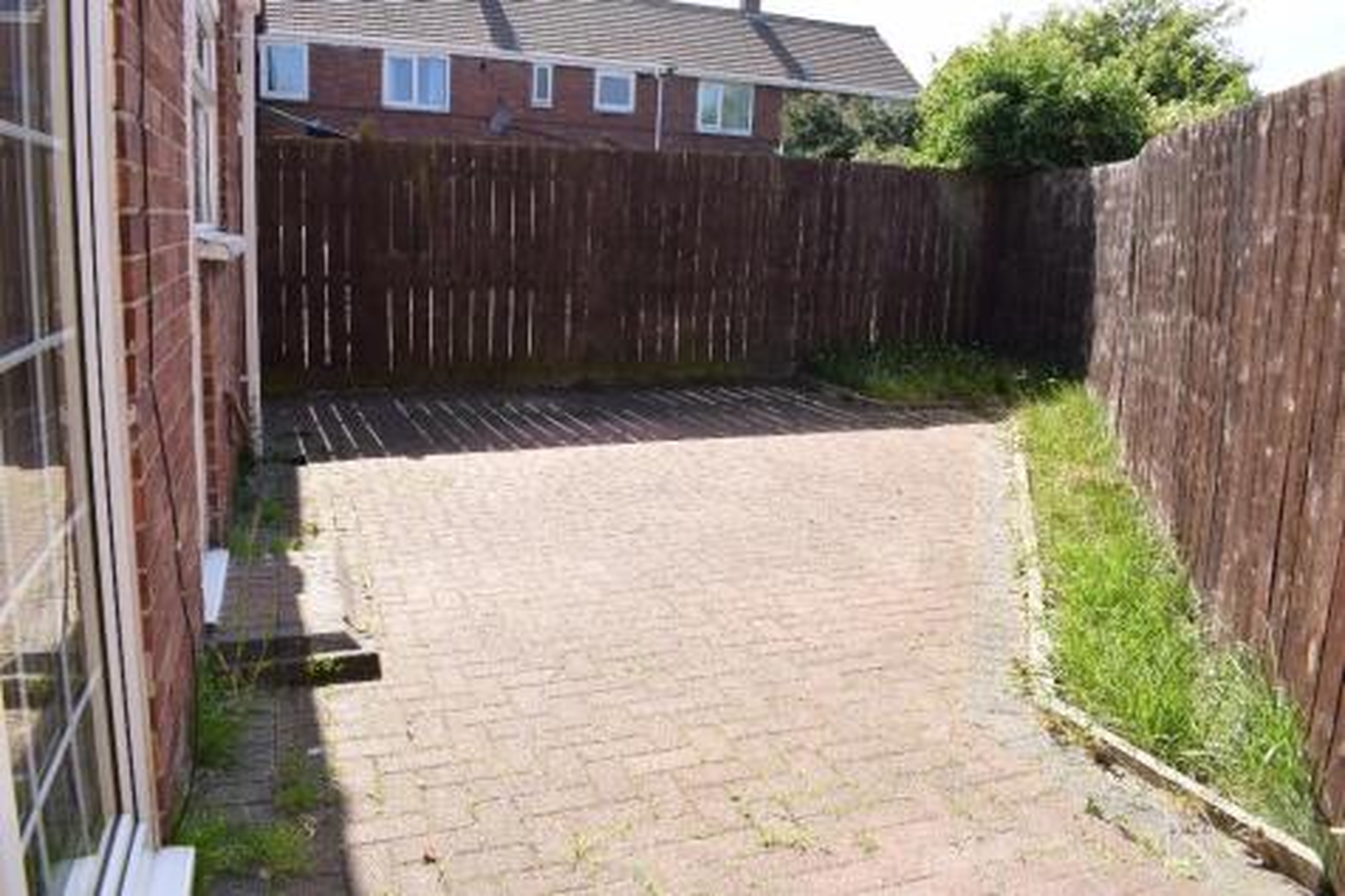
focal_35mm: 27
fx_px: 1008
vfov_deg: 47.9
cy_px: 448
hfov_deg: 67.4
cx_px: 672
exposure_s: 1/320
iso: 400
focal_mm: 18
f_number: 9
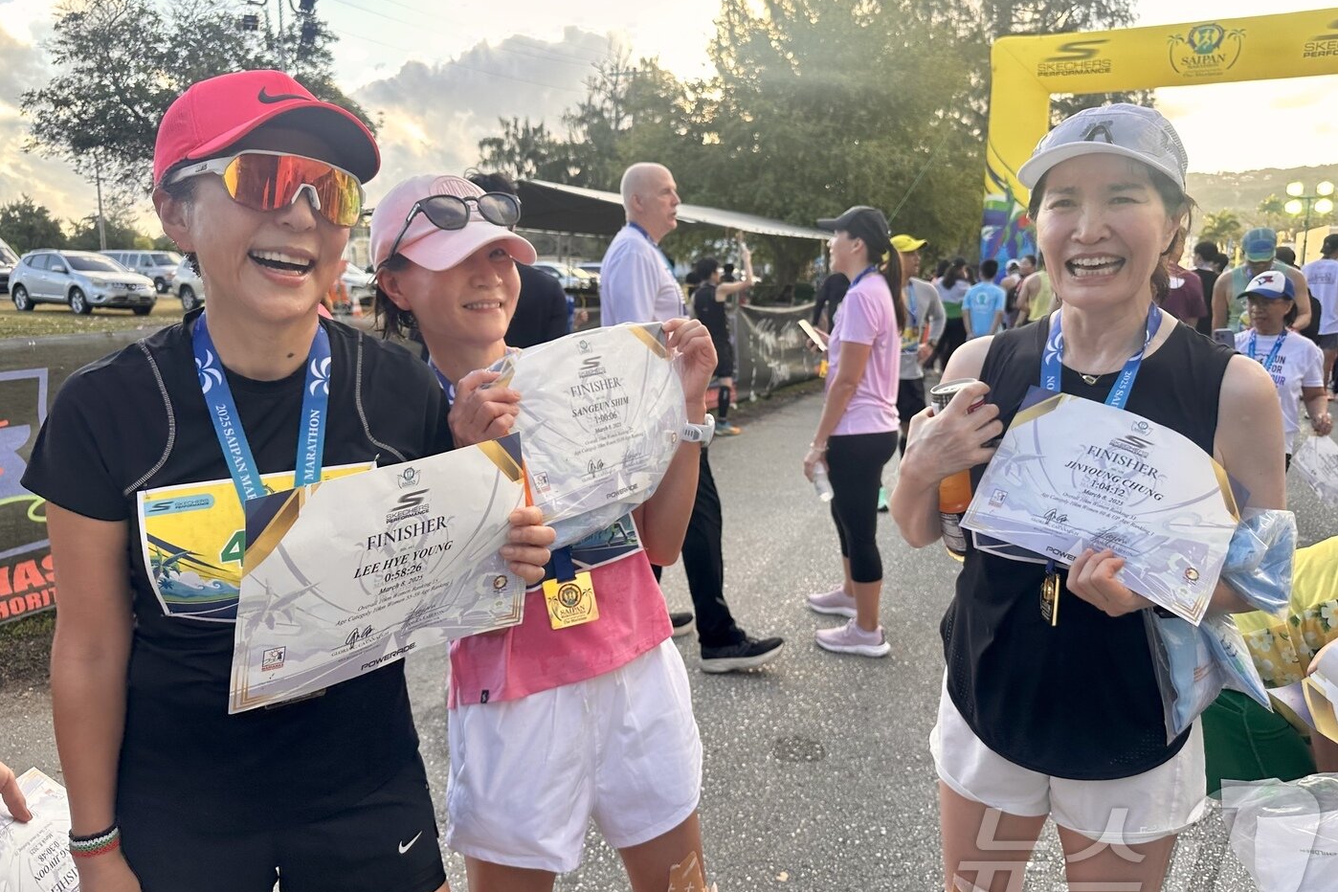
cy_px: 435
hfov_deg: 71.5
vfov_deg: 51.3
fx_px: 929
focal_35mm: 25
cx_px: 669
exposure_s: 1/450
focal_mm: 6.86
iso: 80
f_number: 1.78
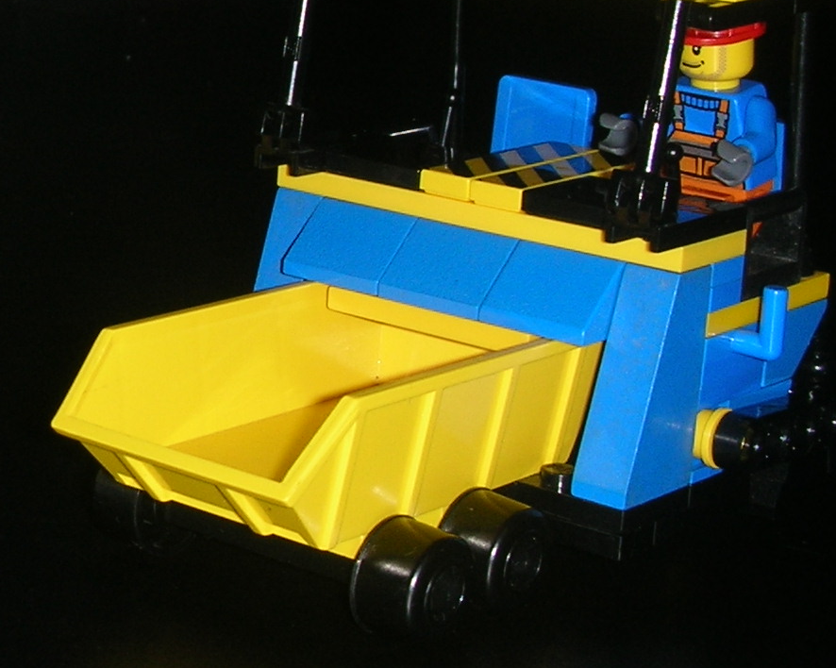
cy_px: 171
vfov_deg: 15.3
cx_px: -189
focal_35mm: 100
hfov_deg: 18.1
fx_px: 2473
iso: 50
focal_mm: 5.8
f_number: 3
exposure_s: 1/60.1
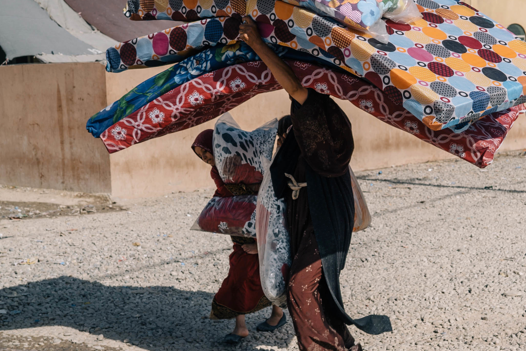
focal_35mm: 69
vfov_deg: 19.8
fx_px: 1009
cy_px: 194
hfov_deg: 29.0
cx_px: 362
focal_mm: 35
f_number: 7.1
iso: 50
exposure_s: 1/400
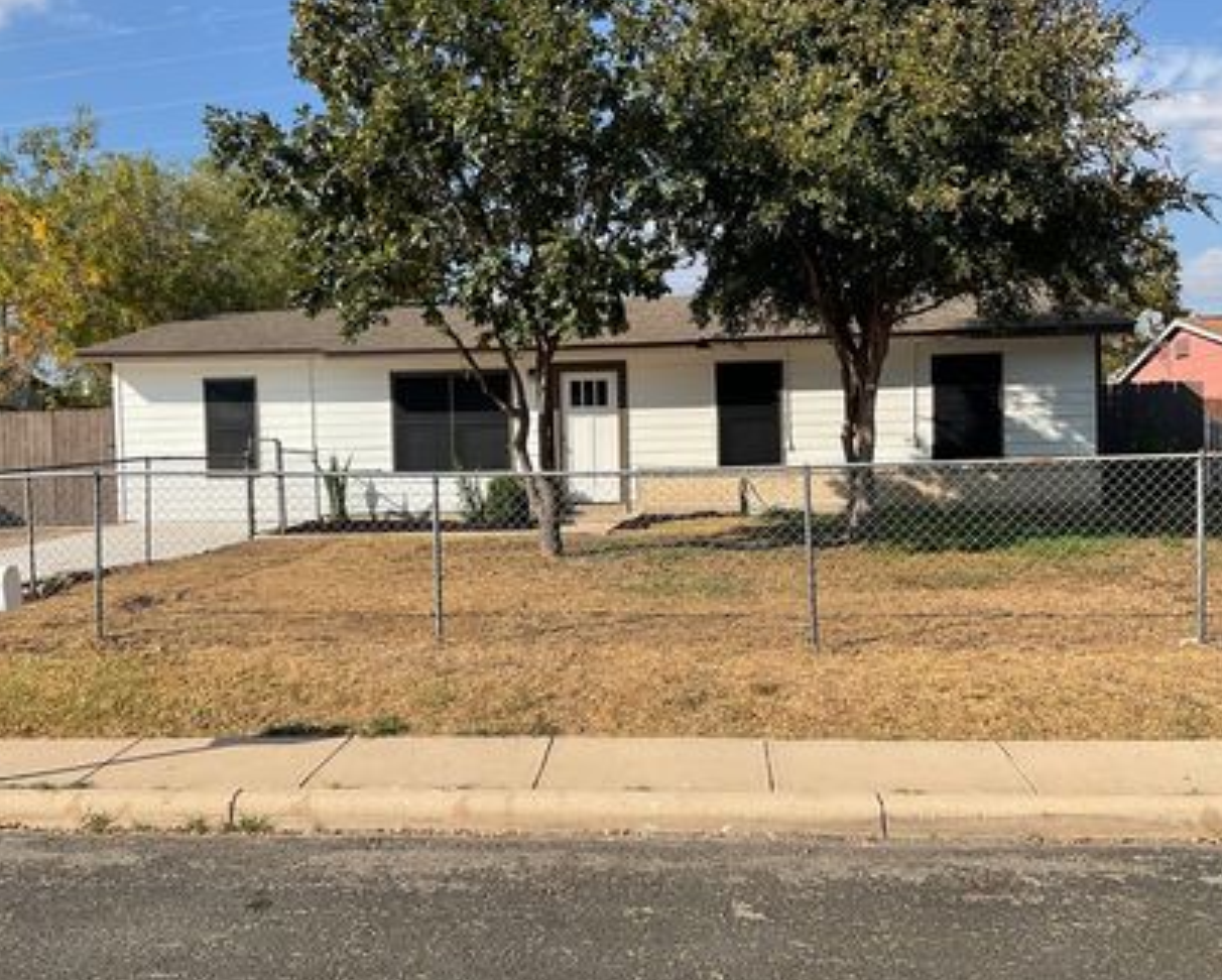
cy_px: 501
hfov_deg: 51.4
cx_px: 560
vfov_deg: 42.3
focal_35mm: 35
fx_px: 1267
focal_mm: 3
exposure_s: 1/2801
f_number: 1.8
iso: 16
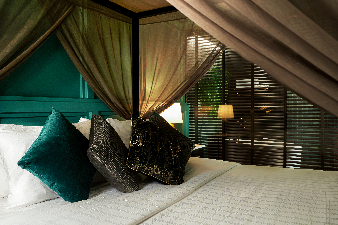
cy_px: 112
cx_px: 169
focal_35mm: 29
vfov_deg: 45.0
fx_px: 272
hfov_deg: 63.7
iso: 200
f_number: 8
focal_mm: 29
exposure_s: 1/1.25
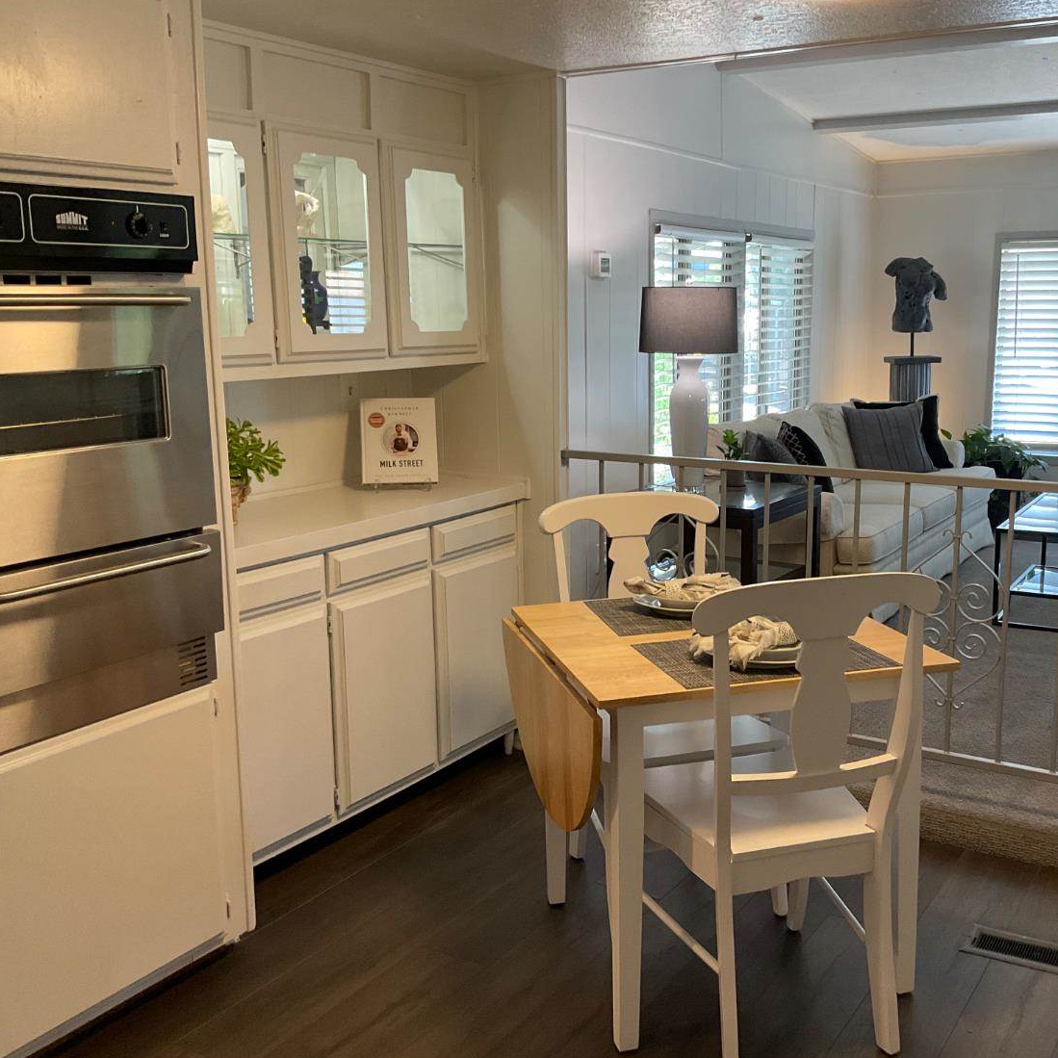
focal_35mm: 35
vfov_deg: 47.2
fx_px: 1210
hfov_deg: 46.9
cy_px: 530
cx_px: 647
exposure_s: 1/60
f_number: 1.8
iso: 100
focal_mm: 3
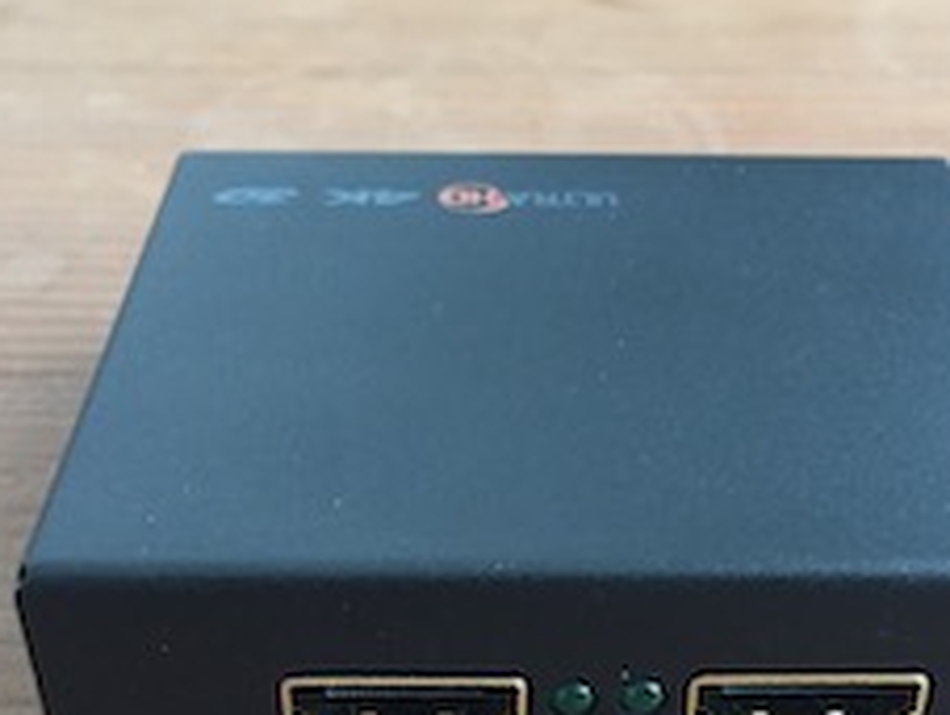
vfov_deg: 28.0
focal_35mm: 51
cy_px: 585
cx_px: 578
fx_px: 1402
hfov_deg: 37.3
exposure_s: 1/17
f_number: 2.2
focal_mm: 4.15
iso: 250
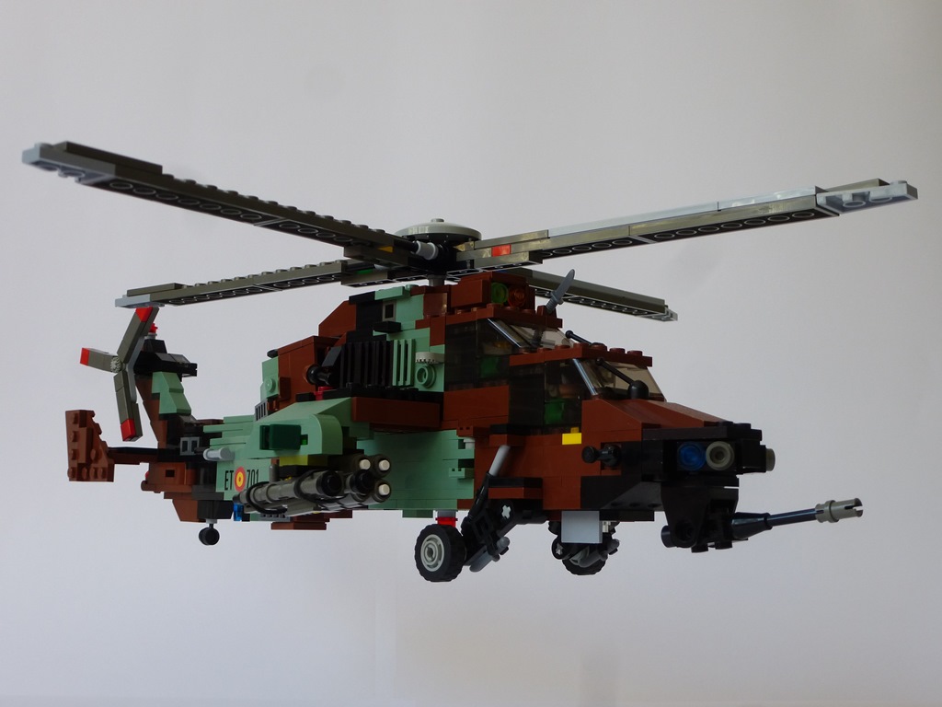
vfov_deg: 29.7
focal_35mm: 49
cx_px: 471
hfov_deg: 38.9
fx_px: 1333
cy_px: 354
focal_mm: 8.7
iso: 160
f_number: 4.1
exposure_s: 1/60
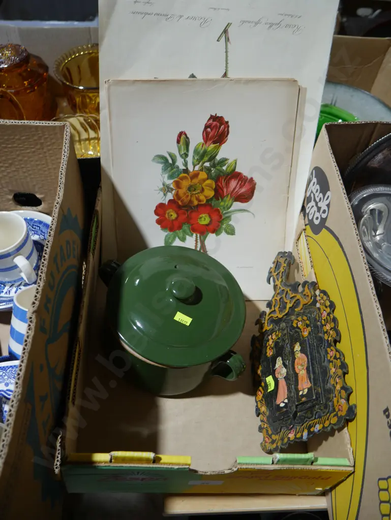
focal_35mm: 30
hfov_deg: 46.8
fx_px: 451
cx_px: 196
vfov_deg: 59.9
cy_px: 260
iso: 200
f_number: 3.6
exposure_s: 1/60
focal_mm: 15
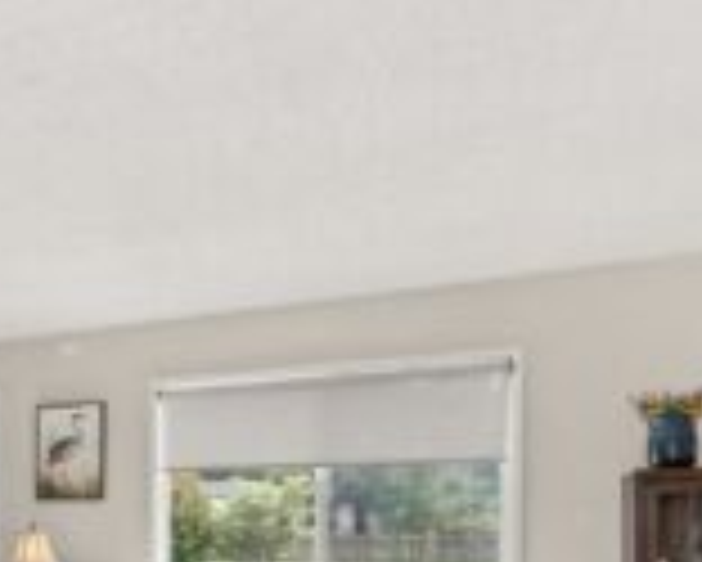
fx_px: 748
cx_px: 36
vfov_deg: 37.9
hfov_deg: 44.4
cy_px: 524
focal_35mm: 36
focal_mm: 15
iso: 500
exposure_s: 1/8
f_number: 8
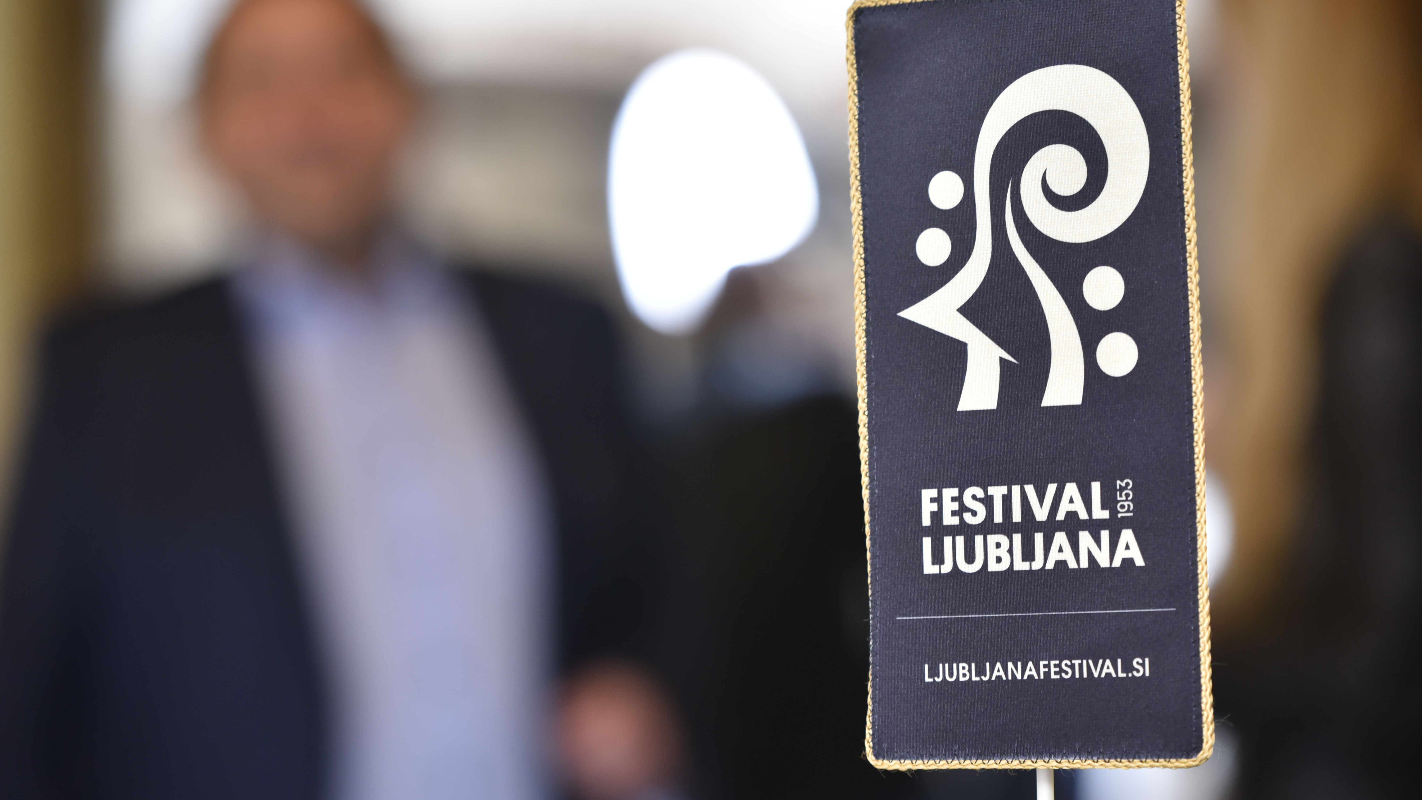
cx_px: 712
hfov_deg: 17.0
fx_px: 4751
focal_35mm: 126
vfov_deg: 9.6
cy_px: 346
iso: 1600
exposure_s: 1/200
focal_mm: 120
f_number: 3.2
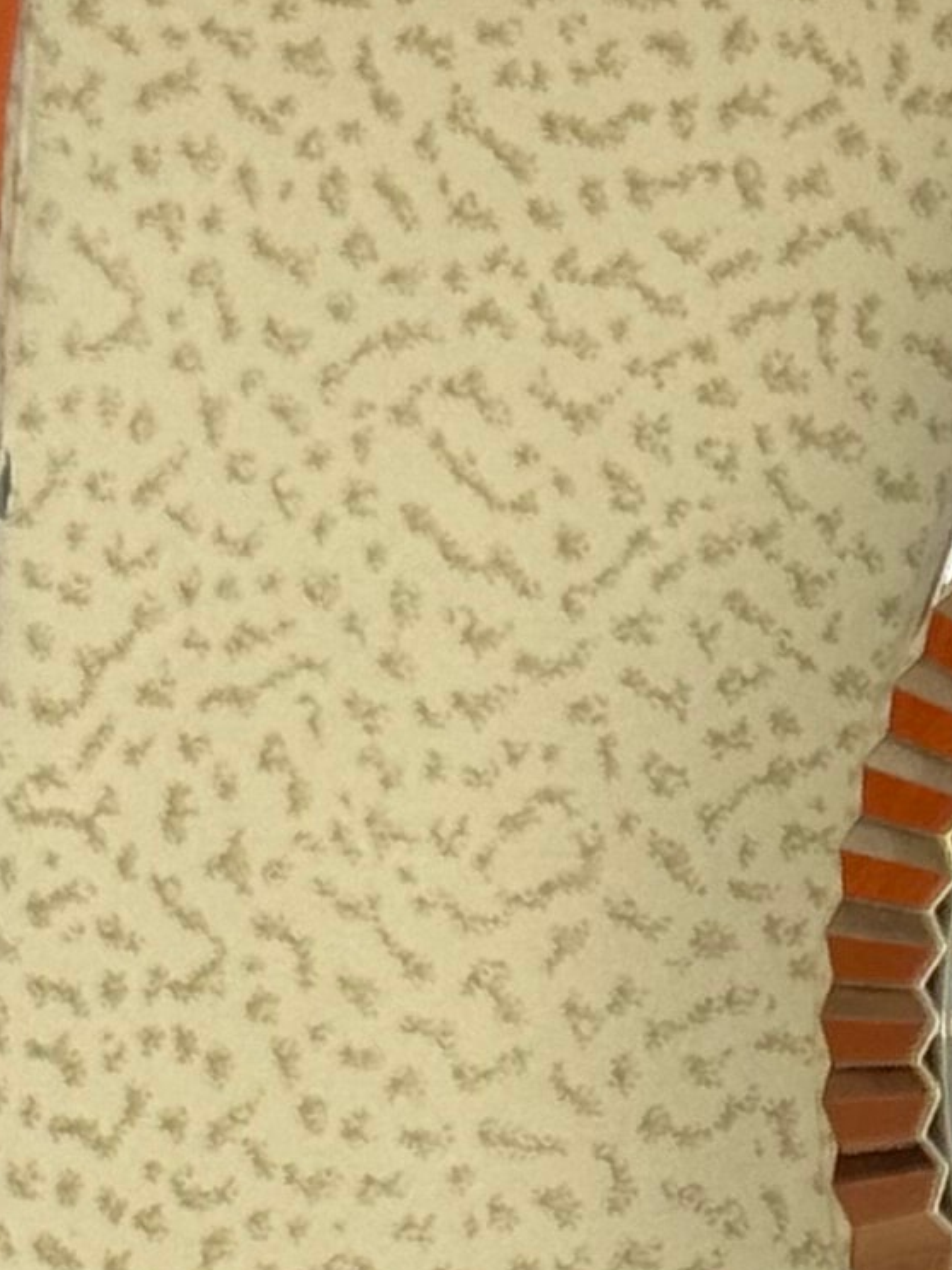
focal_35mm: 260
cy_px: 1430
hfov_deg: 5.7
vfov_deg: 7.6
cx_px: 1510
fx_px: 9534
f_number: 1.78
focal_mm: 6.76
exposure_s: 1/747
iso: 64
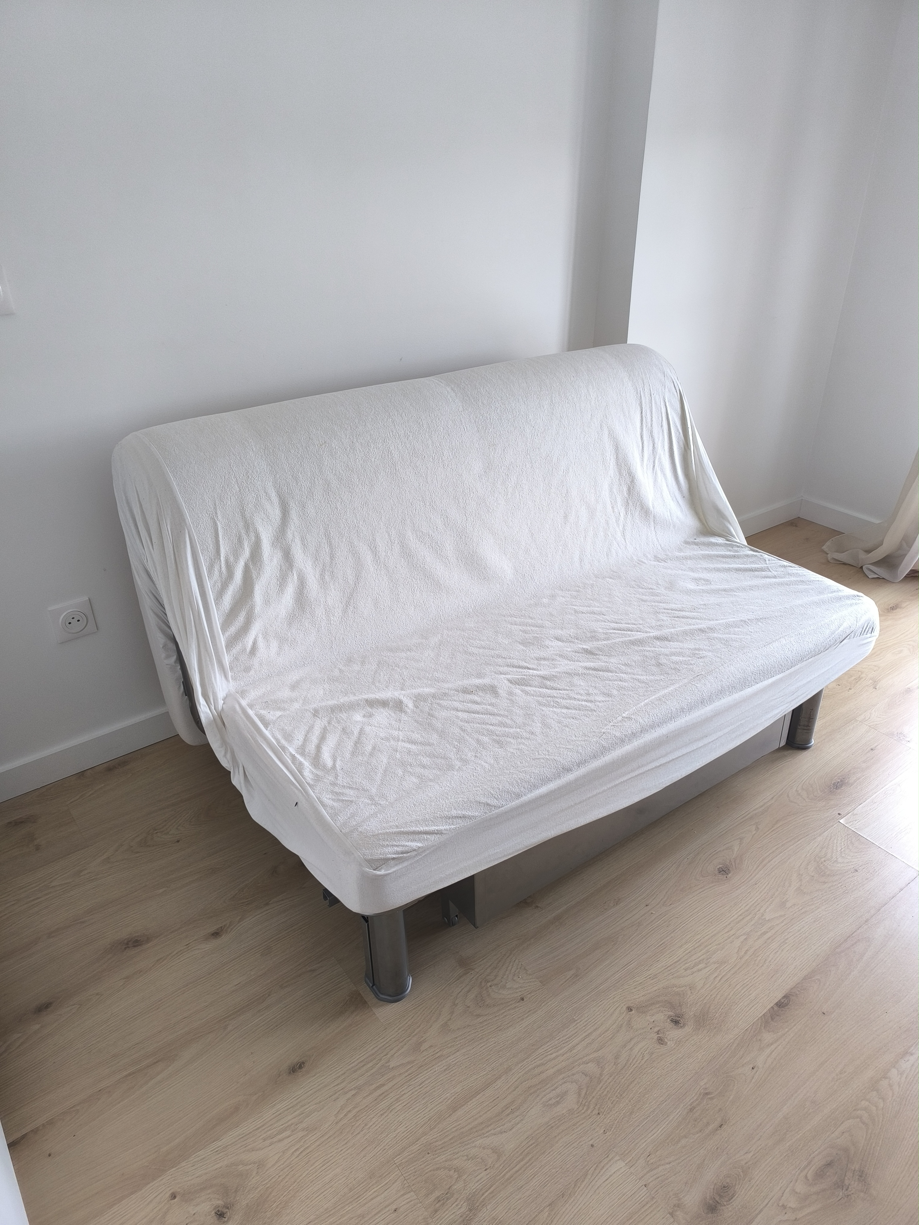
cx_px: 460
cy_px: 612
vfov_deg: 73.9
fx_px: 814
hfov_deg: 58.9
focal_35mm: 23
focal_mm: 6.14
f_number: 1.65
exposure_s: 1/120
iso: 800
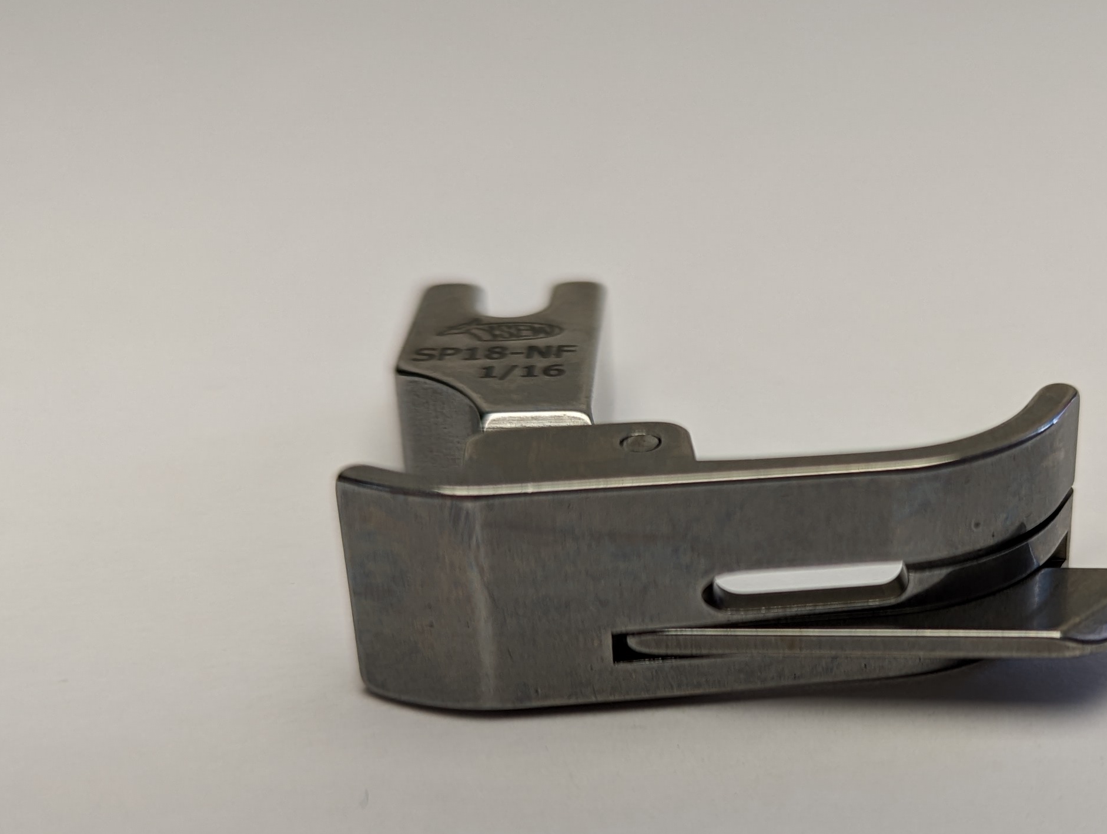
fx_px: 1665
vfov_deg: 27.9
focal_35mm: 52
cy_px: 559
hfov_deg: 36.0
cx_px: 819
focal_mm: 6.81
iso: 45
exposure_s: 1/299
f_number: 1.85
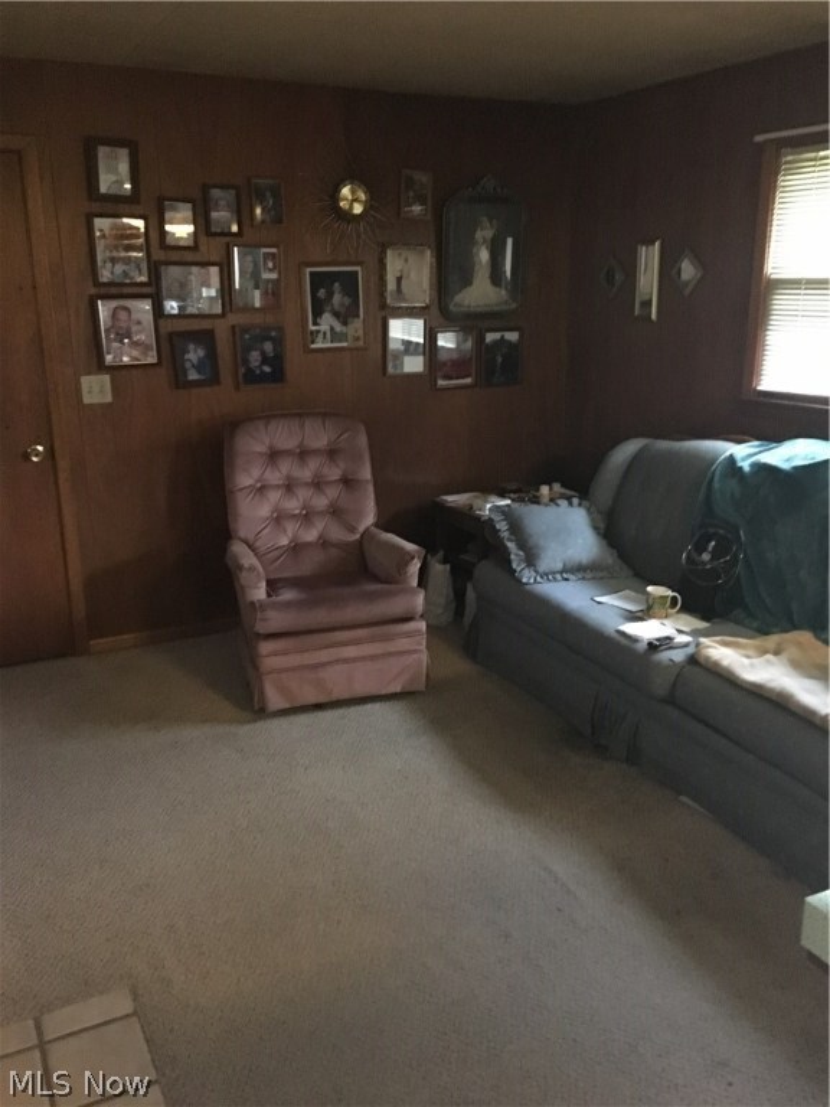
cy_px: 554
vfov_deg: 61.7
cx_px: 415
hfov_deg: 48.2
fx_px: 927
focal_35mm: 29
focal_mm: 4.15
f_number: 2.2
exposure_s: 1/15
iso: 1000
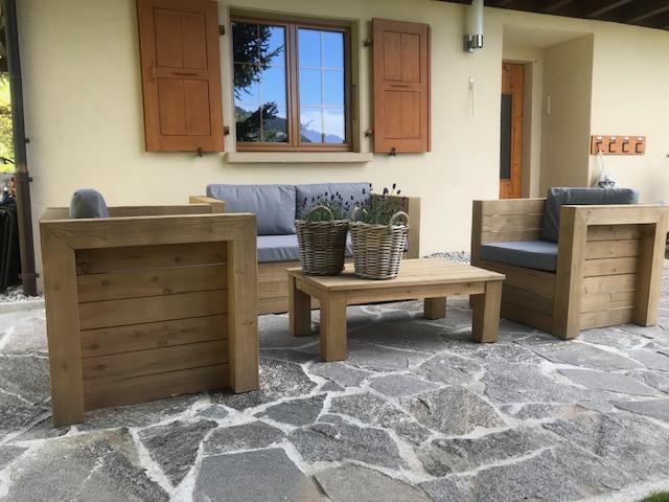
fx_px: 541
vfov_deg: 49.7
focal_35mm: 28
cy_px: 251
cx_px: 334
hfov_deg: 63.4
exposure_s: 1/265
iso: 20
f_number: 1.8
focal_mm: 3.99
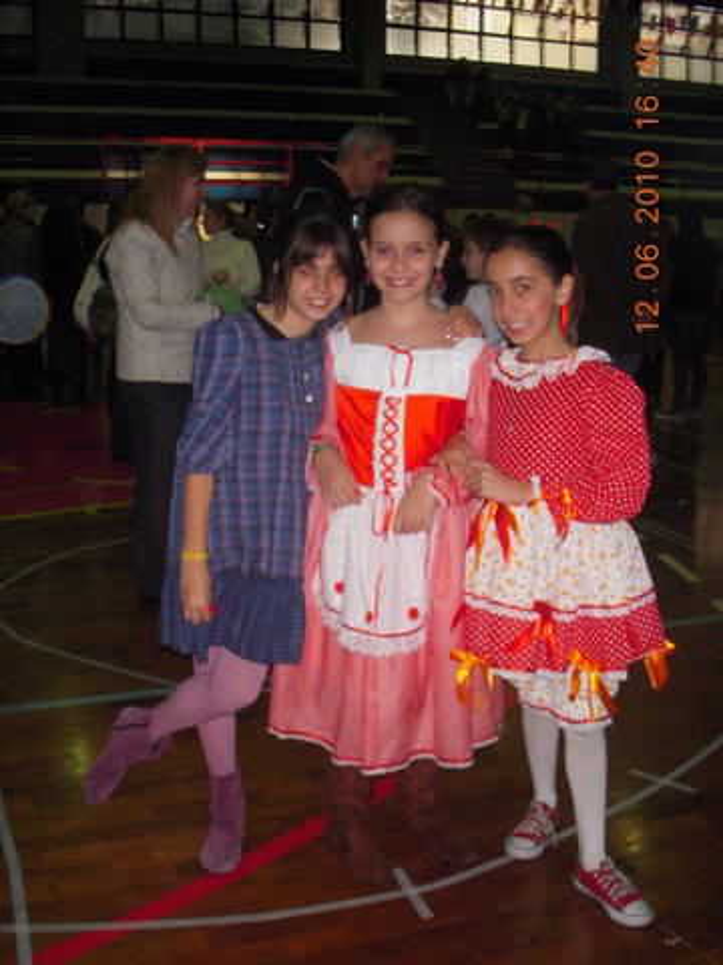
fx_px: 1058
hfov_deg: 37.7
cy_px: 482
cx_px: 362
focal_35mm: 38
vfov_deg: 49.0
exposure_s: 1/80
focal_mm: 6.3
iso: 250
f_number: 3.3
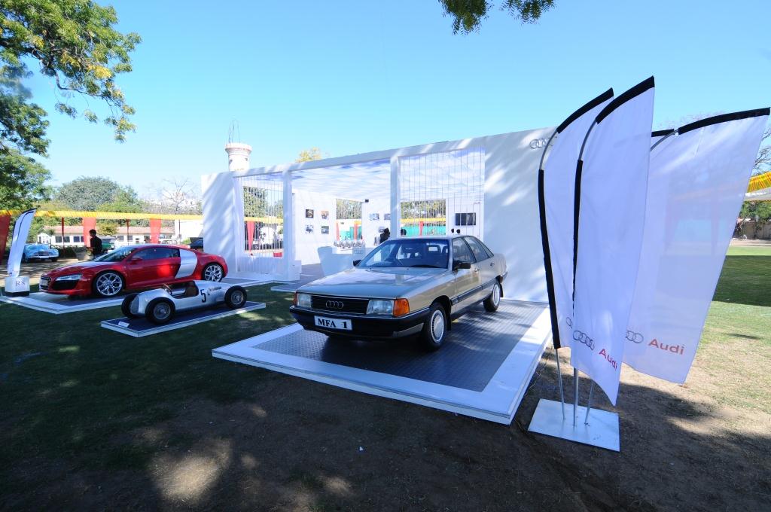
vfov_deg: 71.9
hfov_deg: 95.1
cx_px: 386
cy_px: 256
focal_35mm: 16
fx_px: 353
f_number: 9
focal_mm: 11
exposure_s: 1/250
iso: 400
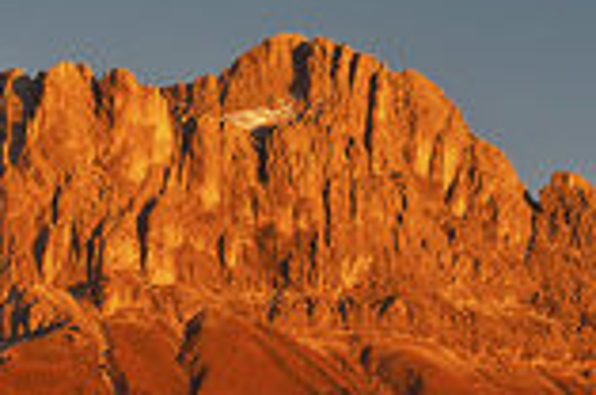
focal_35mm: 191
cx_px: -87
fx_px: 3156
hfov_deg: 10.6
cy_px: -85
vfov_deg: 7.1
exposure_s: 1/80
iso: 800
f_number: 11
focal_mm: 50
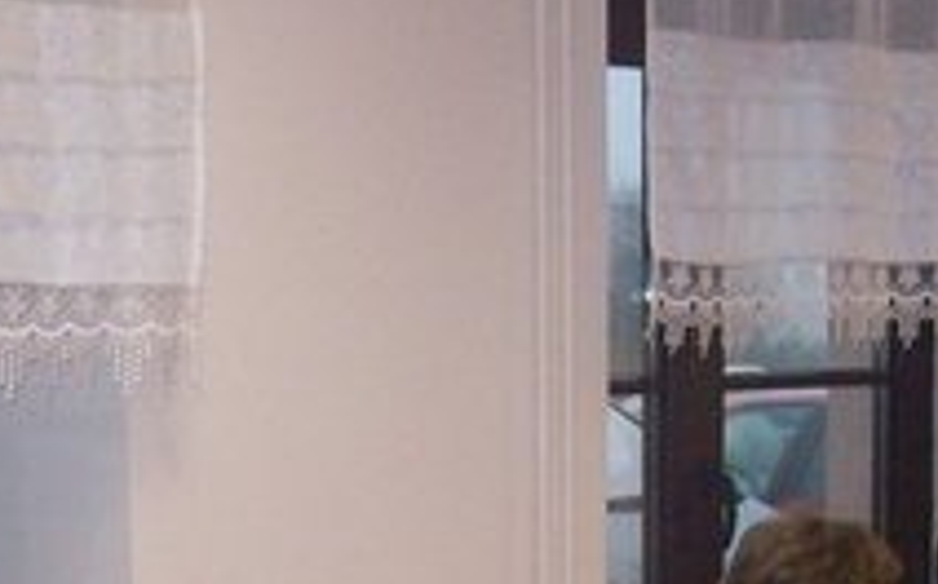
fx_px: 2988
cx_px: 305
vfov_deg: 10.9
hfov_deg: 17.8
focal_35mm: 117
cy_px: 759
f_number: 2.7
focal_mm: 6
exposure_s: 1/64
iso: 200
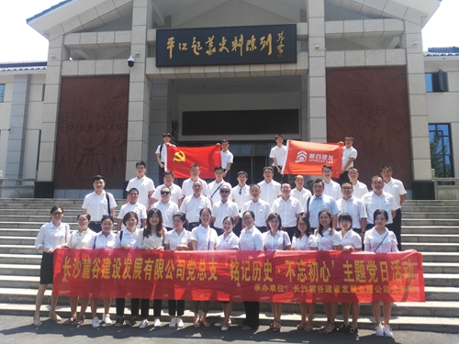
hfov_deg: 63.4
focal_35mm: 28
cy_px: 172
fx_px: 371
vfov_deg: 49.7
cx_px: 230
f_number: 2
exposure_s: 1/770
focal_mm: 2.96
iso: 64
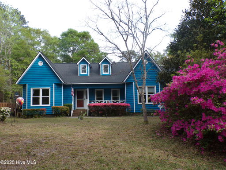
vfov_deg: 44.2
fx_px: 209
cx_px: 113
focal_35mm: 32
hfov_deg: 56.8
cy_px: 85
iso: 100
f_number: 4.8
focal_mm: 5.8
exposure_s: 1/170
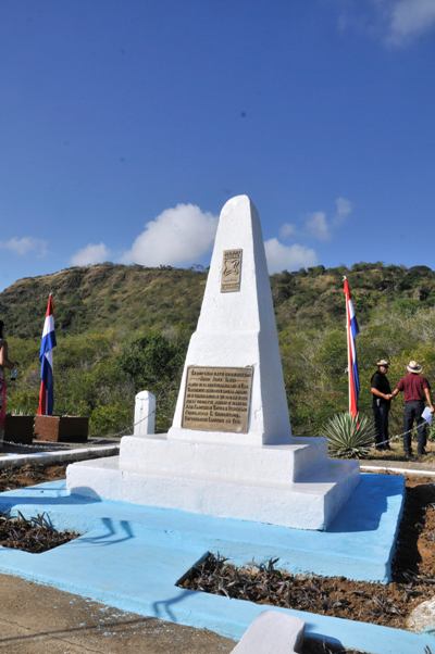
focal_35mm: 27
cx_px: 218
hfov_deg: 47.8
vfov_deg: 67.4
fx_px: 490
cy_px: 327
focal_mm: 18
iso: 400
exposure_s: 1/800
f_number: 14
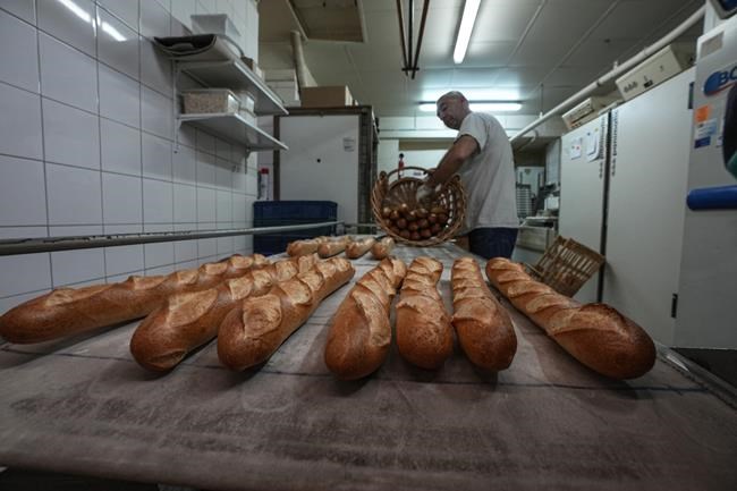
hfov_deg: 96.8
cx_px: 368
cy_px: 246
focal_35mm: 16
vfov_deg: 73.7
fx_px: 327
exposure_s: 1/100
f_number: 6.3
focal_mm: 16
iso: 2500
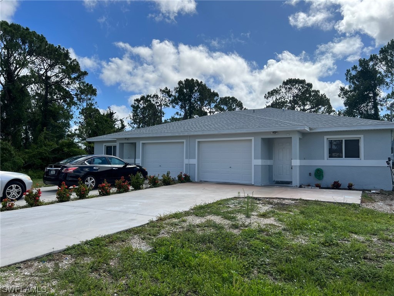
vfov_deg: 53.1
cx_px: 197
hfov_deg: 67.3
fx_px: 296
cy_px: 148
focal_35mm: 26
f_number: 1.5
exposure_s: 1/5882
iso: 50
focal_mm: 5.7
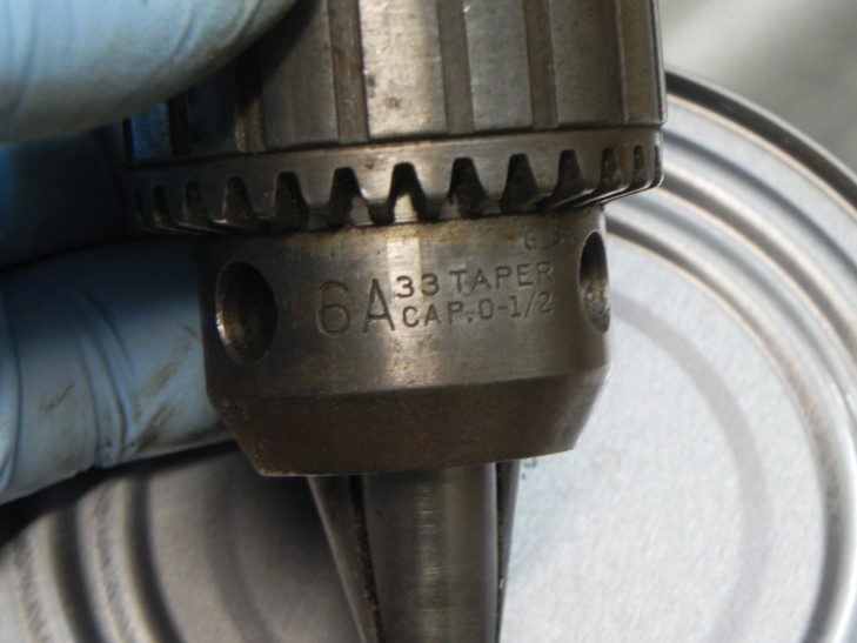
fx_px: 3566
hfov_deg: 13.7
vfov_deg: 10.3
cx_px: 428
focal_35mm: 144
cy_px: 322
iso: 400
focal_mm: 25.7
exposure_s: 1/14.8
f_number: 4.5
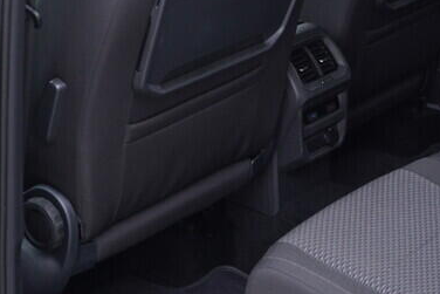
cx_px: 334
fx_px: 1198
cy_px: 95
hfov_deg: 20.6
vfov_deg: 14.0
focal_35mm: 98
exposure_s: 1/40
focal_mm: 24
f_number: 2.8
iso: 200
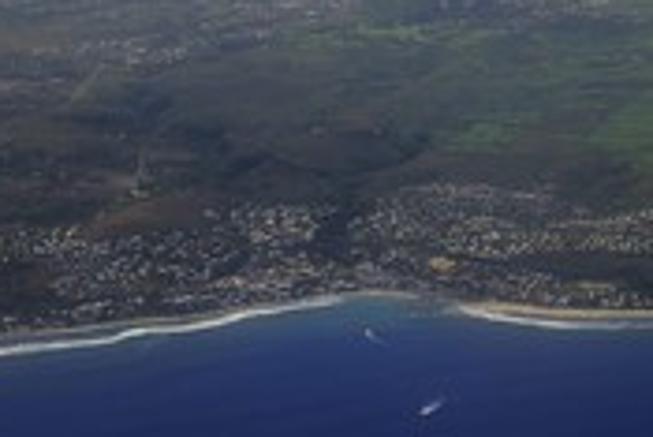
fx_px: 2523
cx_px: 377
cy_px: 34
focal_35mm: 139
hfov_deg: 14.7
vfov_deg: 9.8
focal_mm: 58
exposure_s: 1/800
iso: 200
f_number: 8
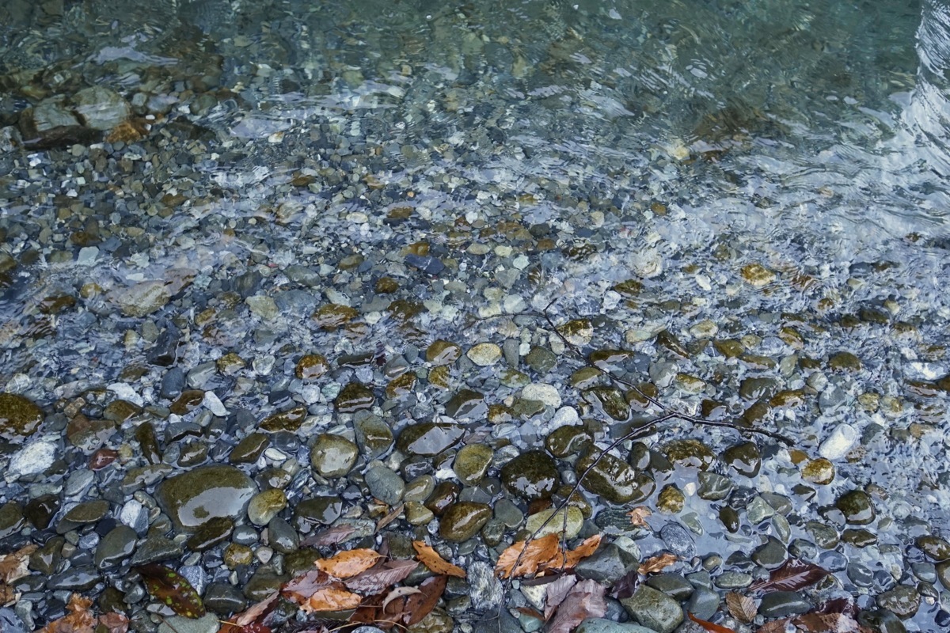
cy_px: 316
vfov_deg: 36.9
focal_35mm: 36
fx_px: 950
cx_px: 475
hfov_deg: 53.1
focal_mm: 24
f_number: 3.2
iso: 1250
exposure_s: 1/160
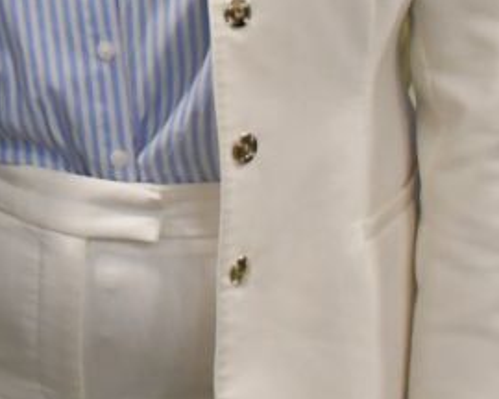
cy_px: -155
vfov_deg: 8.9
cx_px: -181
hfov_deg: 11.0
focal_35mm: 170
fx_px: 2511
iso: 3200
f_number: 3.8
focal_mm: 23
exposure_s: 1/125
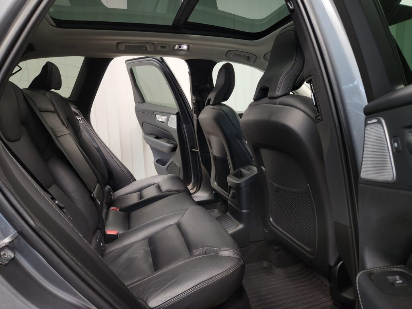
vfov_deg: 58.9
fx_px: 274
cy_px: 154
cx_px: 206
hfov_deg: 73.9
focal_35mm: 23
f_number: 1.8
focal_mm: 5.4
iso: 320
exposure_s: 1/100
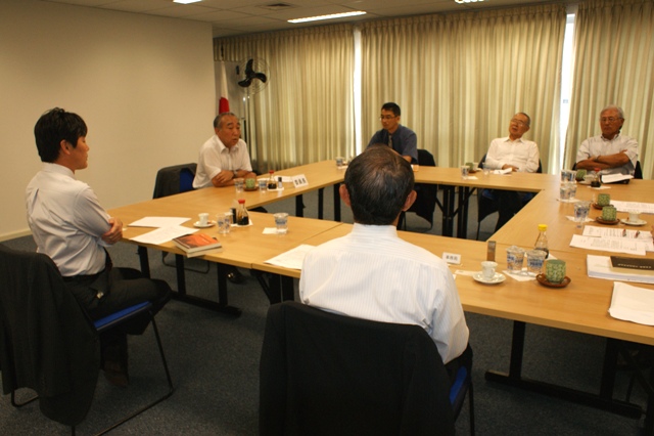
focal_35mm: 30
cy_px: 218
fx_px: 545
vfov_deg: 43.6
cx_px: 327
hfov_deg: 62.0
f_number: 5.6
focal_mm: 20
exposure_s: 1/60
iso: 400
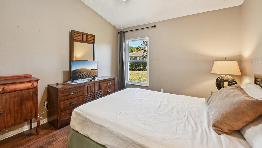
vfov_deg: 66.7
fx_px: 111
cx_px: 124
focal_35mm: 16
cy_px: 62
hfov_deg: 99.3
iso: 400
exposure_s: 1/50
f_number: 8
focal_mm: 14
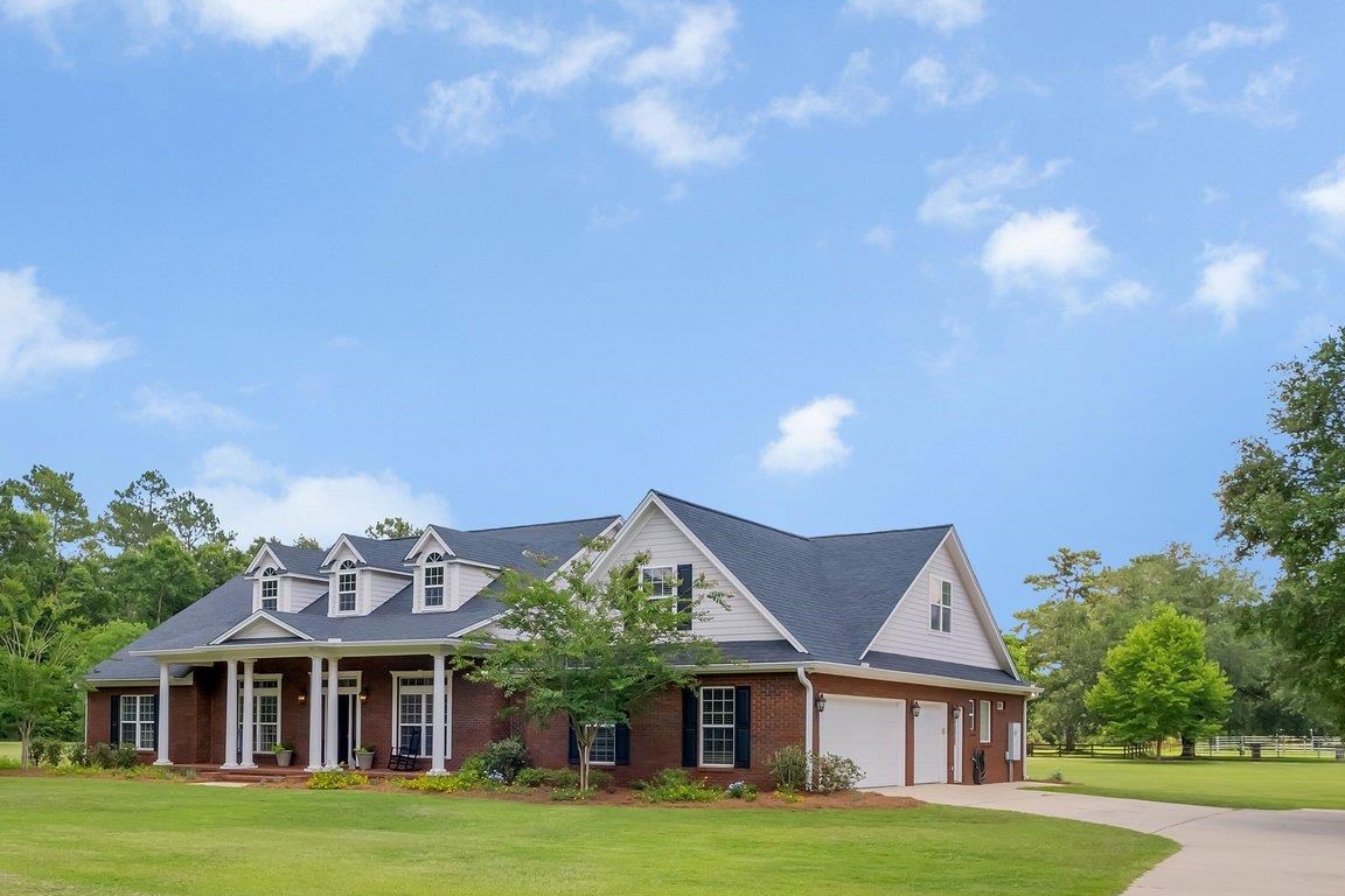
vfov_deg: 39.7
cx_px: 514
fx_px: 1195
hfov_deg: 58.1
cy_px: 703
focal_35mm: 32
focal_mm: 12
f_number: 8
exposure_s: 1/200
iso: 320
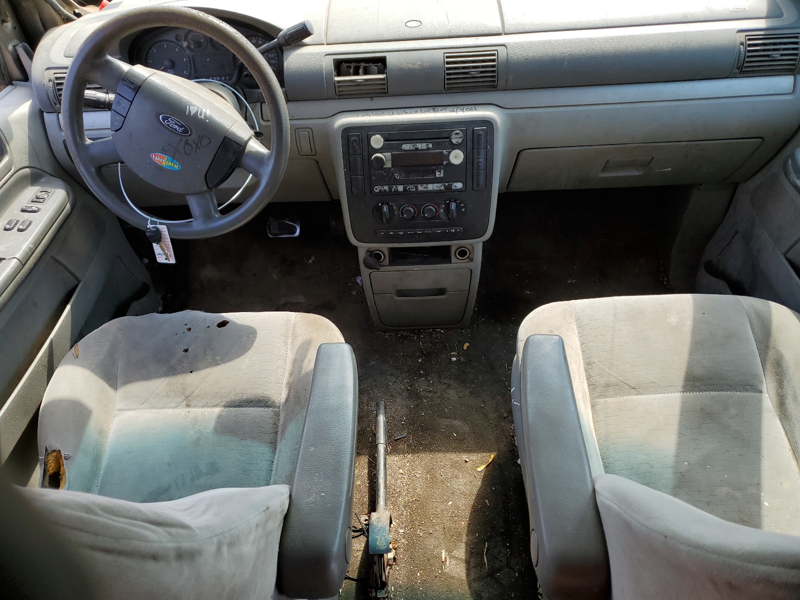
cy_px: 300
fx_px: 601
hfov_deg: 67.3
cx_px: 400
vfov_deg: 53.1
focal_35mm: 26
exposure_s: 1/476
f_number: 1.5
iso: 50
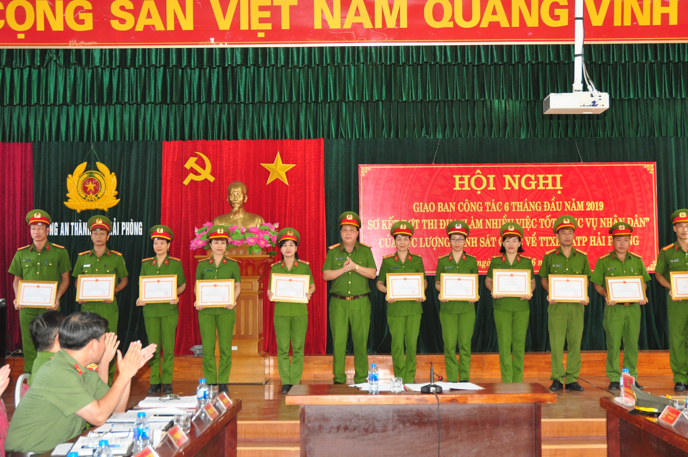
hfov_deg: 42.3
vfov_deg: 28.8
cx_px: 359
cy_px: 234
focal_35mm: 47
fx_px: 889
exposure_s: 1/60
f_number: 3.8
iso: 800
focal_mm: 27
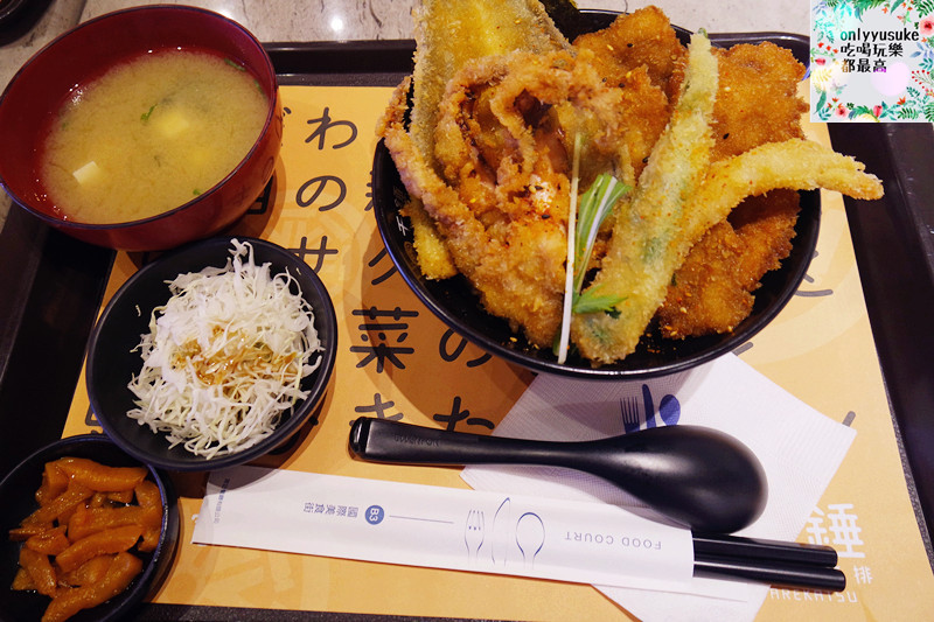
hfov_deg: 73.8
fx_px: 622
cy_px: 311
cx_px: 467
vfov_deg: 53.1
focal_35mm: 24
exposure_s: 1/15
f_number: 3.5
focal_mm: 9
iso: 400
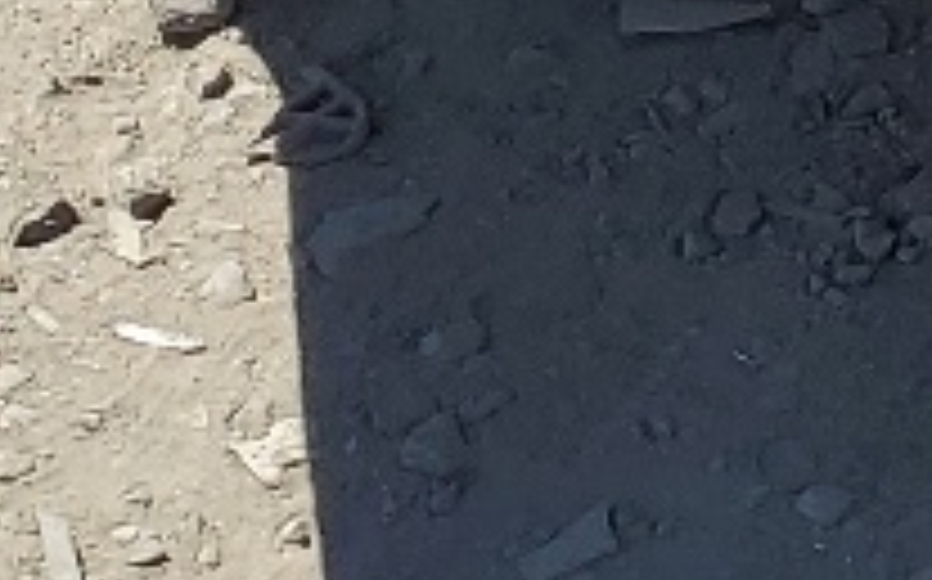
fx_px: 5406
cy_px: -1488
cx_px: 1522
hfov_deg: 9.5
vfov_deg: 5.6
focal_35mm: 213
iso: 50
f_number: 1.5
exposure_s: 1/2500
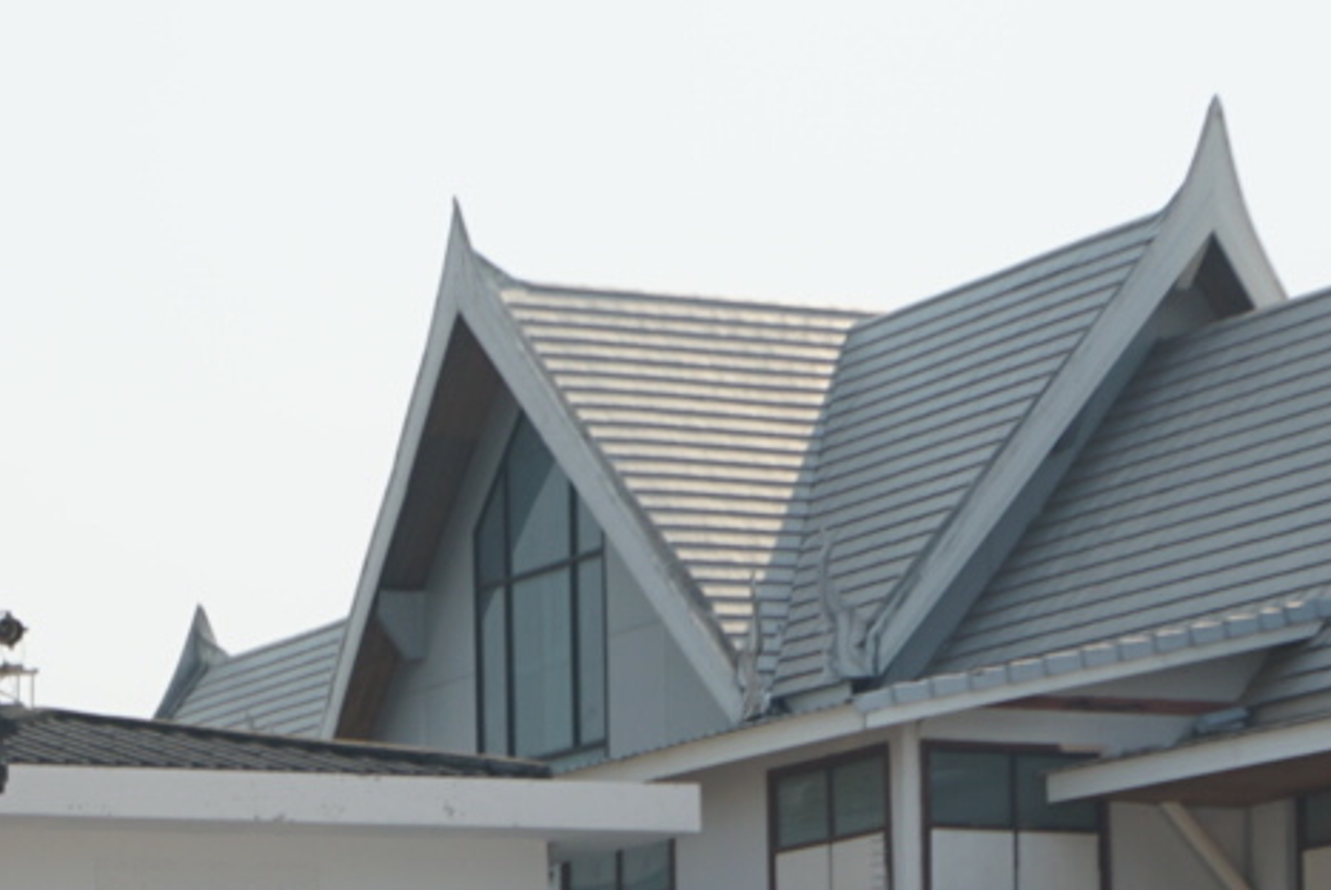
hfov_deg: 15.6
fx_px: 4735
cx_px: -114
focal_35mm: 128
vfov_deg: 10.2
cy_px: 1489
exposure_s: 1/500
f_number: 7.1
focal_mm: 37
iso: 100
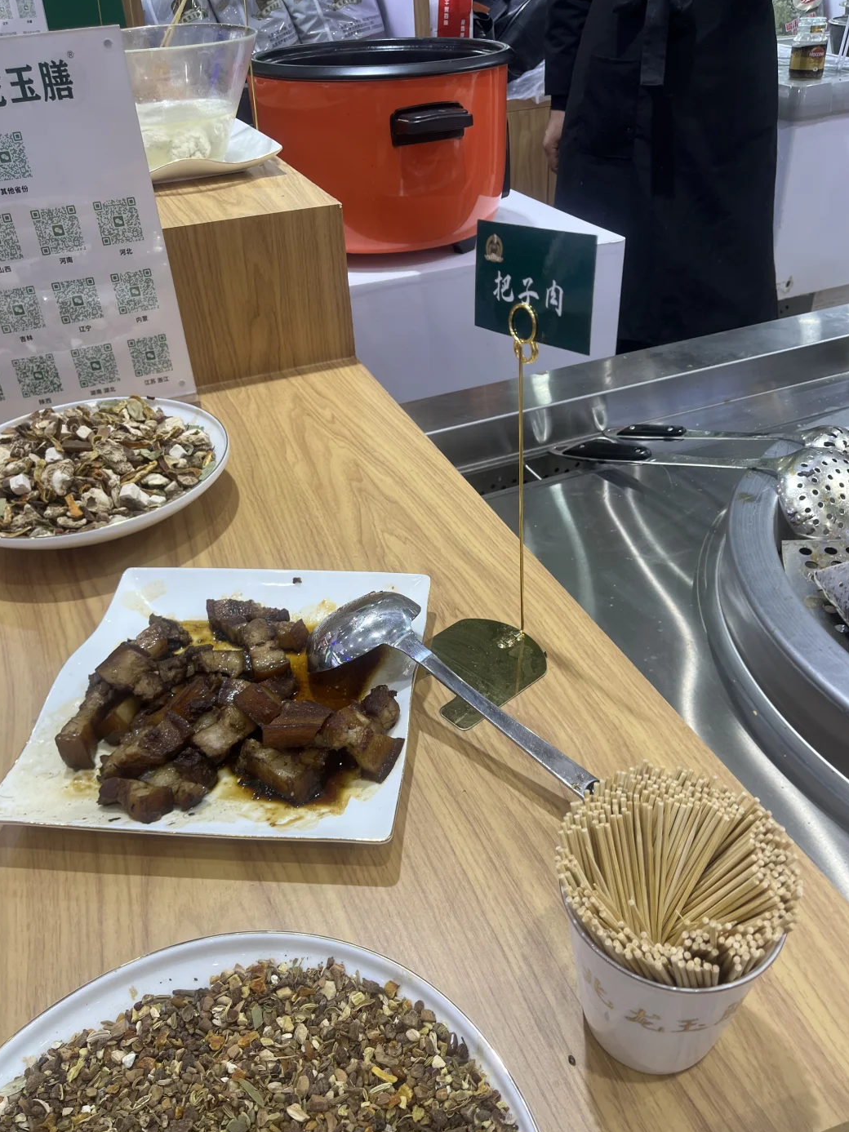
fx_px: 883
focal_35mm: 27
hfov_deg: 51.3
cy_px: 566
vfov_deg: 65.3
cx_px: 438
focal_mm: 5.1
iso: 40
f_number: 1.6
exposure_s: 1/100
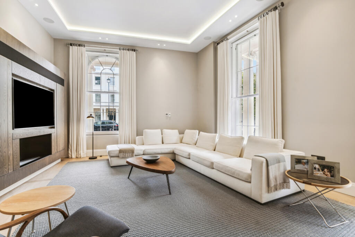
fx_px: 158
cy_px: 118
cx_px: 178
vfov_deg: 73.8
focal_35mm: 16
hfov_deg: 96.7
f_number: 11
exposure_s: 1/40
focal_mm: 16
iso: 400
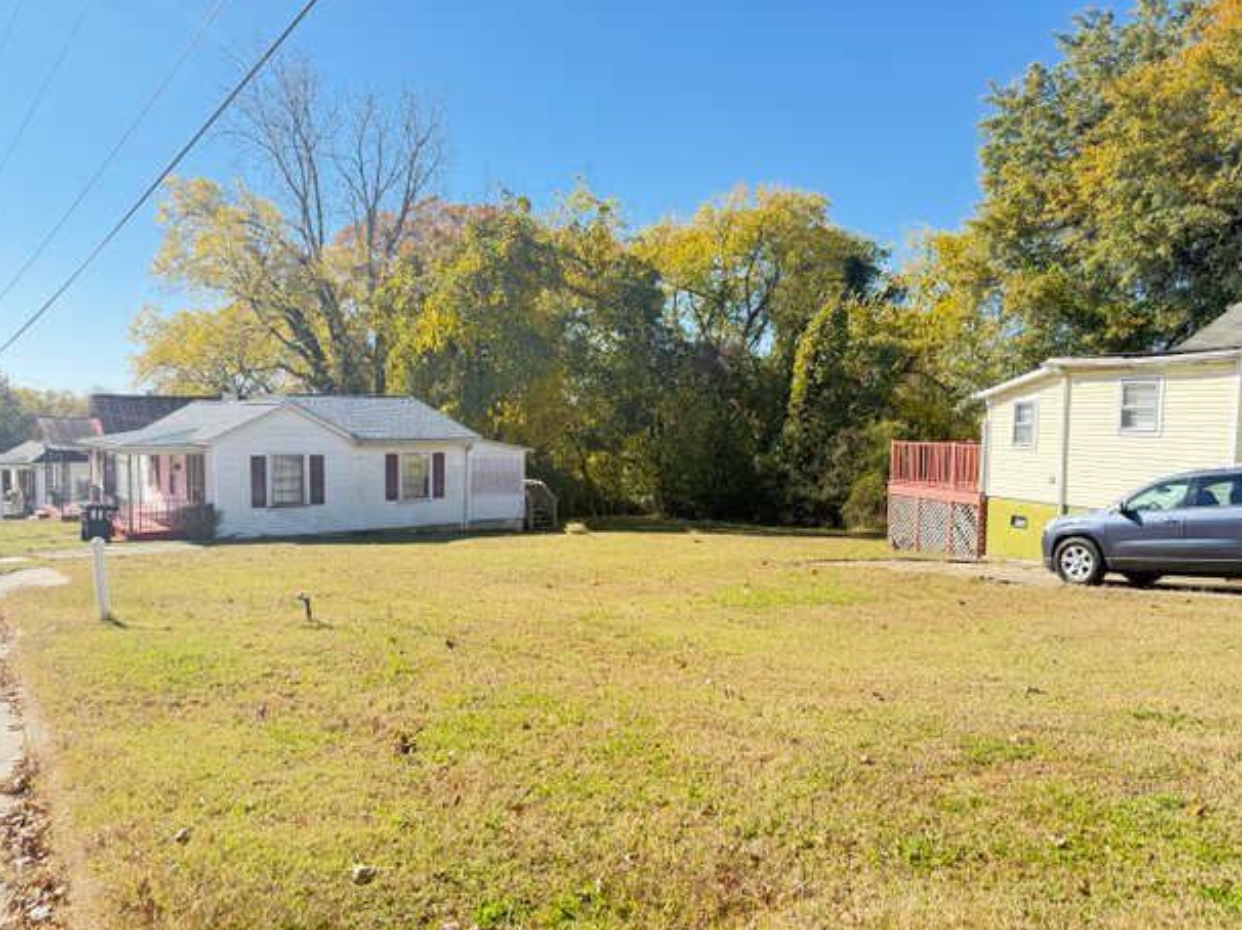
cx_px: 604
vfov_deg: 54.8
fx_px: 897
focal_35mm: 25
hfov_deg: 69.4
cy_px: 480
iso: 100
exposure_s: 1/1361
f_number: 1.78
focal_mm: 6.76
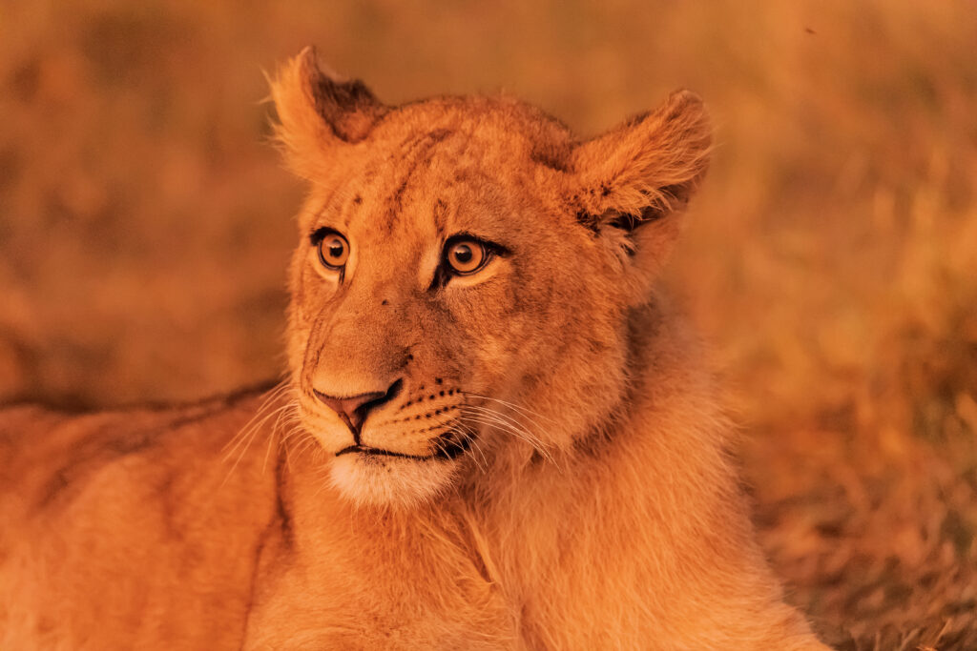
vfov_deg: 2.3
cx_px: 488
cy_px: 326
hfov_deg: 3.4
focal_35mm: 600
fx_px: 16285
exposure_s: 1/100
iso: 12800
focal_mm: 600
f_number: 4
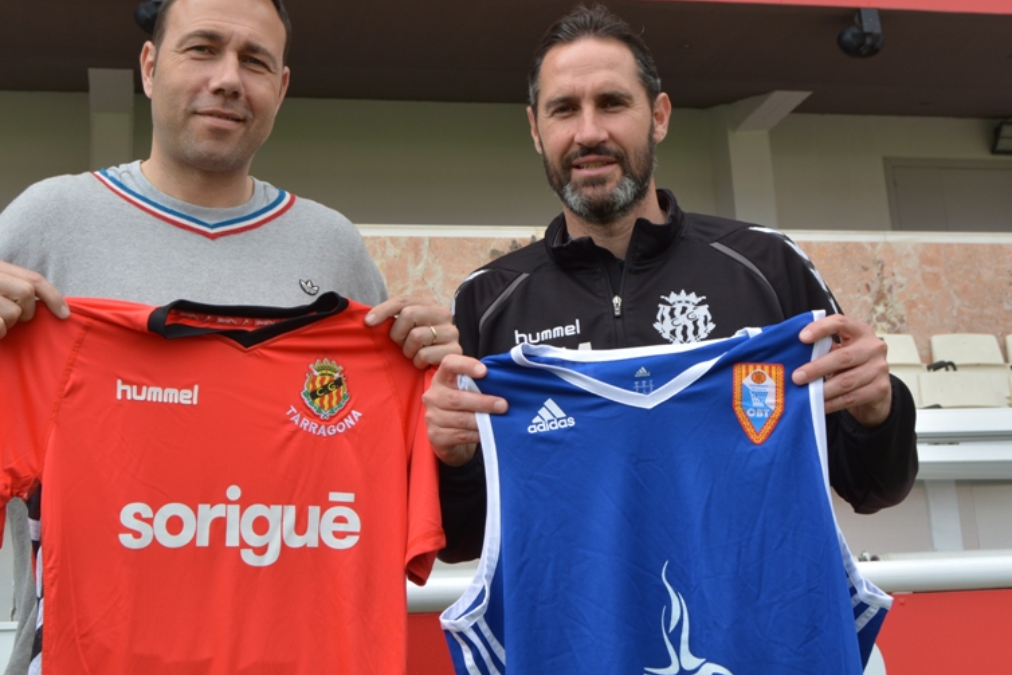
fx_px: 1490
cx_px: 429
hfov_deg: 37.4
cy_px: 241
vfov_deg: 25.4
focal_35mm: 53
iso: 100
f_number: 8
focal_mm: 26
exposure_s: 1/250
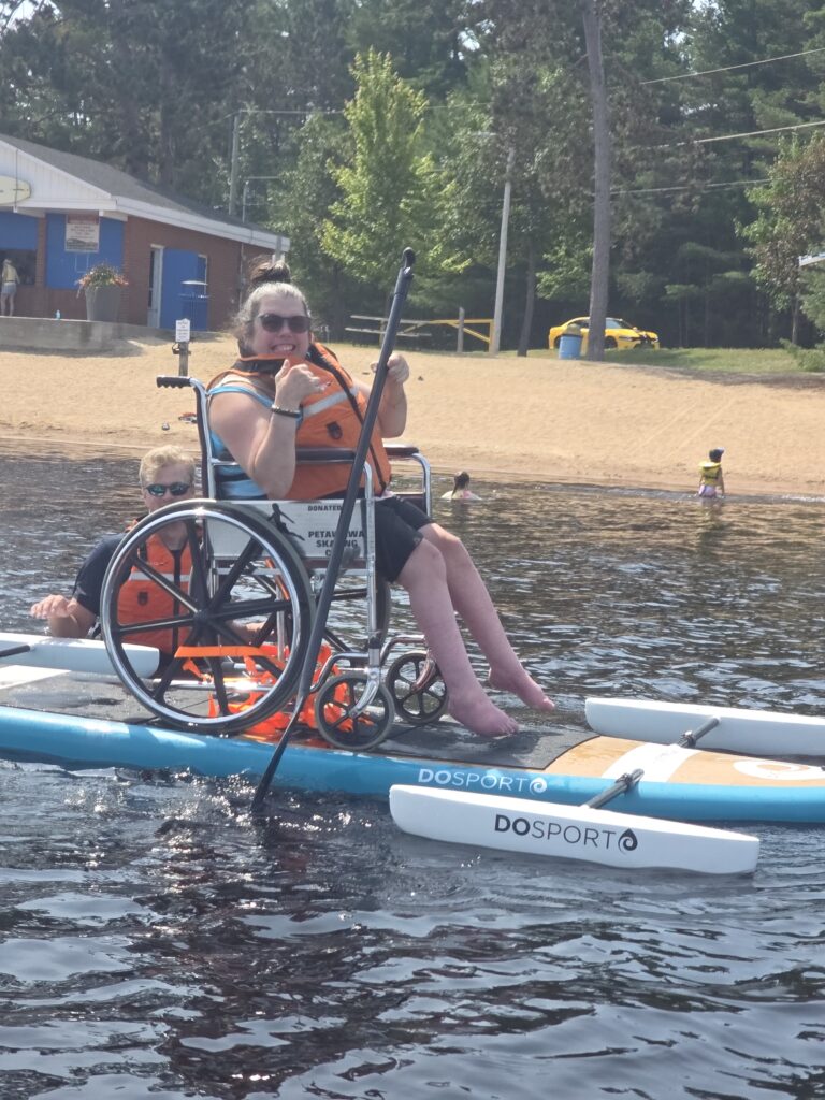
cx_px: 412
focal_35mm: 69
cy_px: 550
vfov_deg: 28.2
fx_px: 2193
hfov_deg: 21.3
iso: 50
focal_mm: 7.9
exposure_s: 1/984
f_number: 2.4
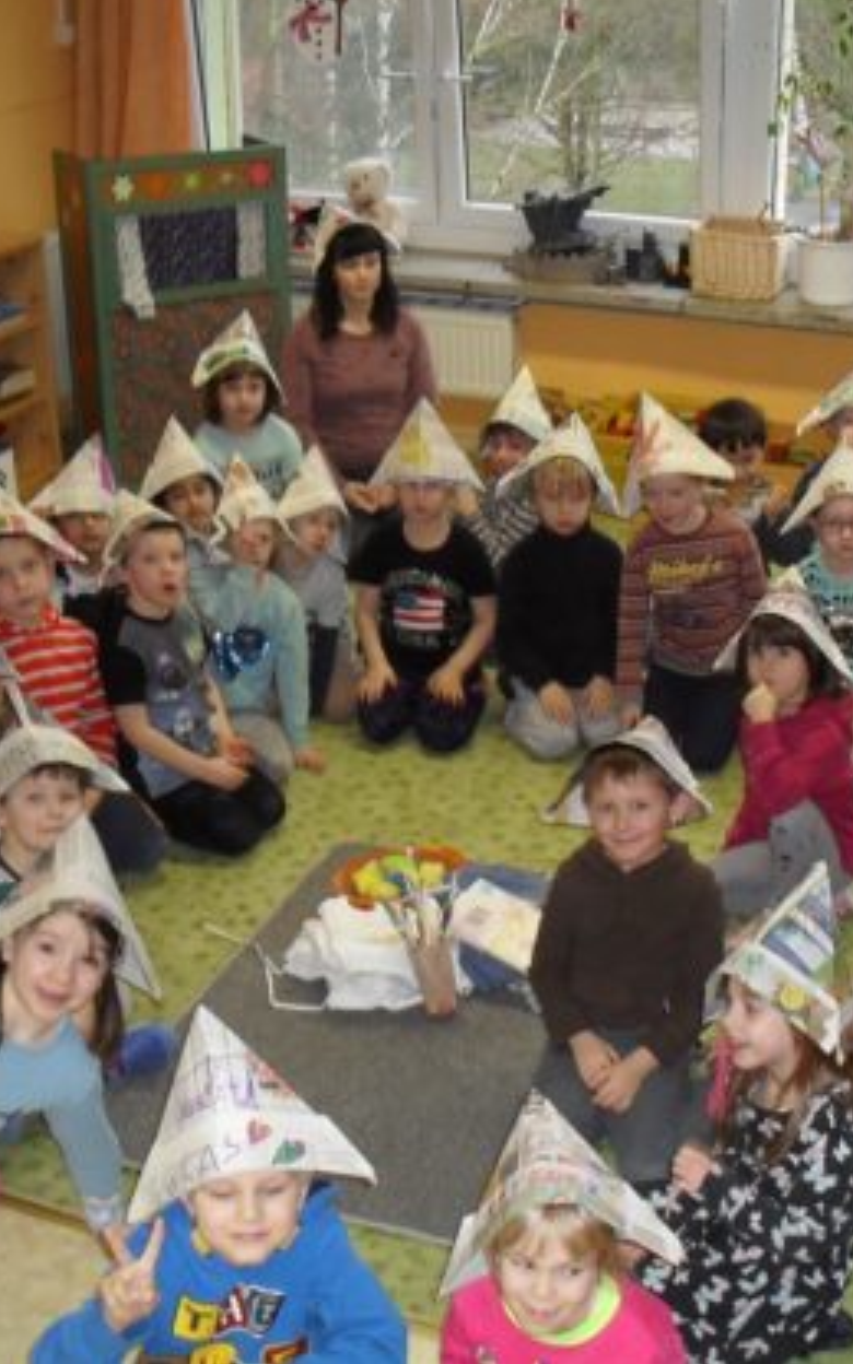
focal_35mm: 50
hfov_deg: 25.7
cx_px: 584
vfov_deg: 40.3
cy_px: 679
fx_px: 1860
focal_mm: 6.3
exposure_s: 1/45
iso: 200
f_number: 3.2
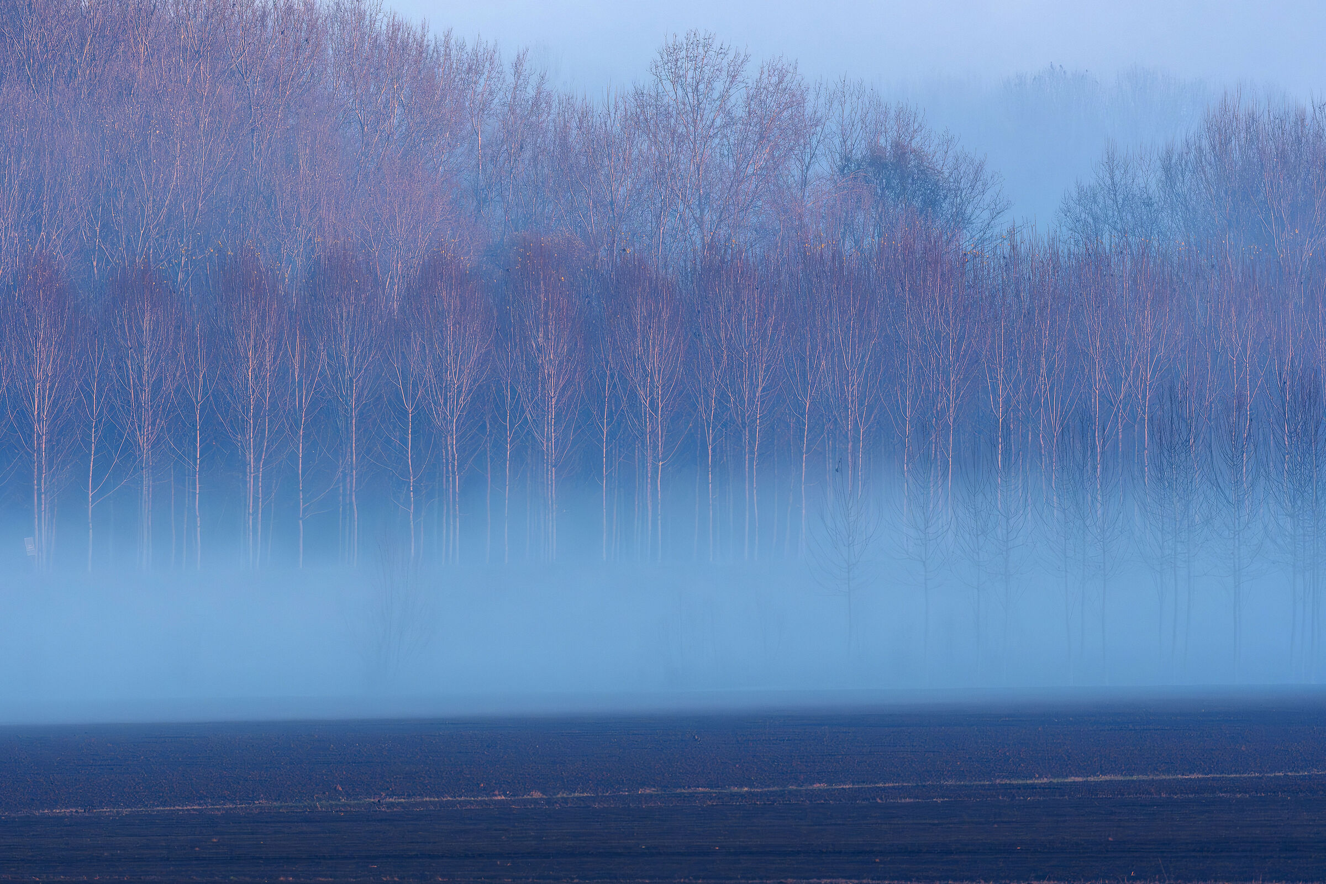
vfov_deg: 1.8
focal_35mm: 750
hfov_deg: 2.7
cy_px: 442
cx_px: 663
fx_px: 27623
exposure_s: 1/250
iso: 640
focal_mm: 500
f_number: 8
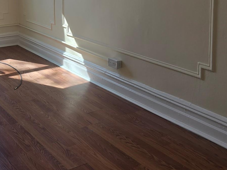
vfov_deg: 26.7
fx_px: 341
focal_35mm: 52
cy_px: 4
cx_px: 21
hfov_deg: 34.7
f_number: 1.7
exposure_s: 1/120
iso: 20
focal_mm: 6.3
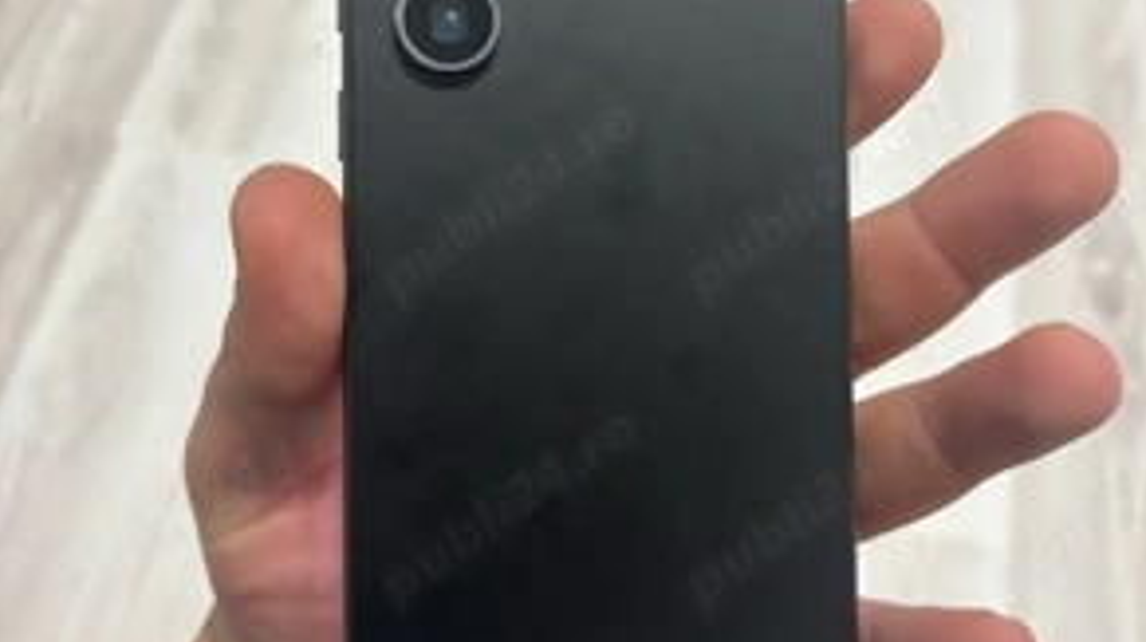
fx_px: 1184
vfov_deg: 30.2
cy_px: 248
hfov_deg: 51.6
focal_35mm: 39
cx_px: 587
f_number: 1.6
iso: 250
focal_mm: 5.96
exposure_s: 1/50
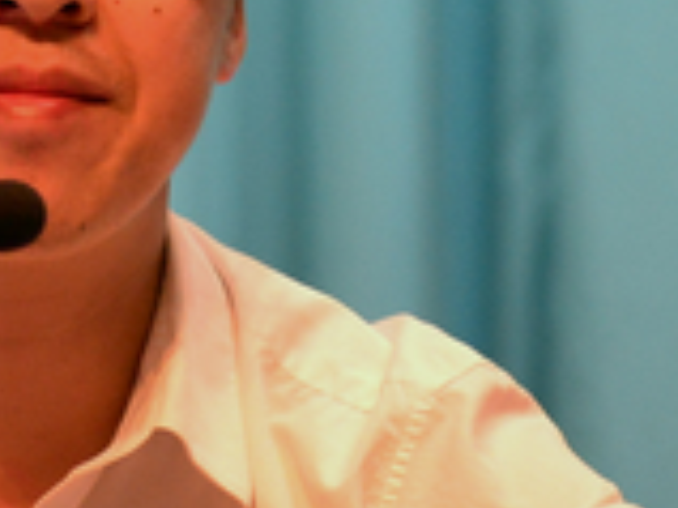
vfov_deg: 5.8
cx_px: 34
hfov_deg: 7.8
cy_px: 137
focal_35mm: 254
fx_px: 4971
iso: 2000
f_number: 2.8
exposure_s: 1/320
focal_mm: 70
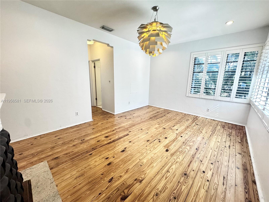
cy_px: 101
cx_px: 134
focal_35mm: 14
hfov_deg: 102.1
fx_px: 109
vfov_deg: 85.7
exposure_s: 1/120
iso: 160
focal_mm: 2.22
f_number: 2.2
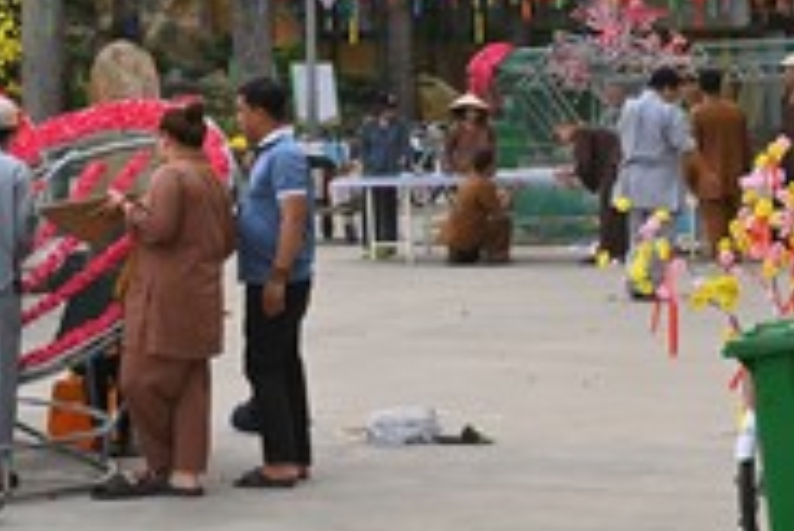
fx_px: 3267
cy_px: -259
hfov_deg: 13.4
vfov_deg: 9.1
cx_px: -198
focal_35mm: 148
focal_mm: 42
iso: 200
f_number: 5.6
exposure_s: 1/60
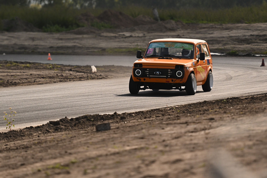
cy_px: 89
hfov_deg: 7.9
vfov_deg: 5.2
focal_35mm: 262
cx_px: 134
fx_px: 1943
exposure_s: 1/20000
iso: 1000
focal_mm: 175
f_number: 2.8
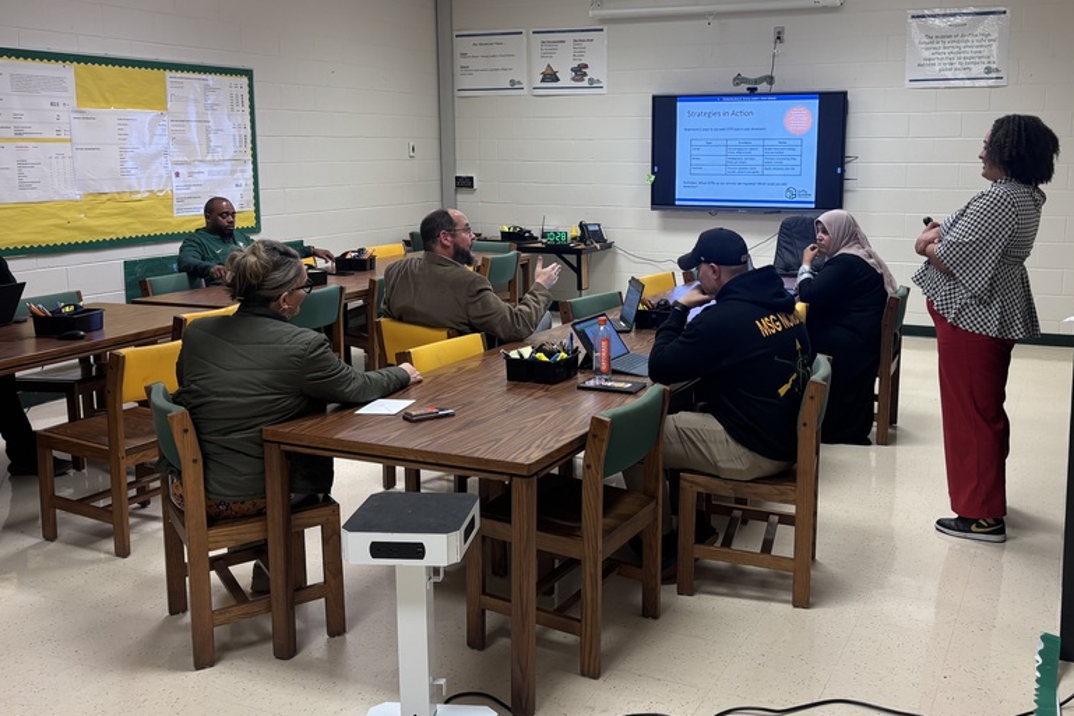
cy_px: 310
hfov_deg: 52.9
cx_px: 619
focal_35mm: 36
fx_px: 1074
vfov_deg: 36.8
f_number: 1.6
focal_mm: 5.96
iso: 100
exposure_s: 1/60
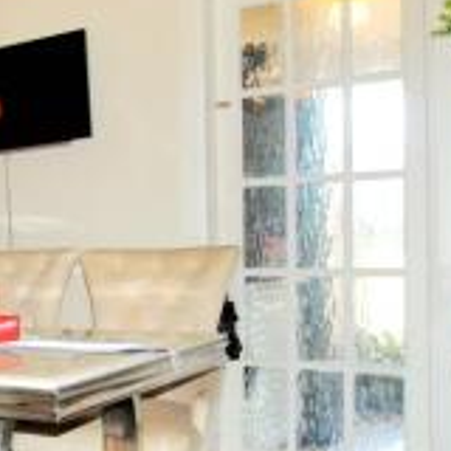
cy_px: 275
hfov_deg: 28.9
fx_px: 781
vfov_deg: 32.1
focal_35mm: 53
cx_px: -56
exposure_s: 1/60.2
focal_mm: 14
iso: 200
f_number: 4
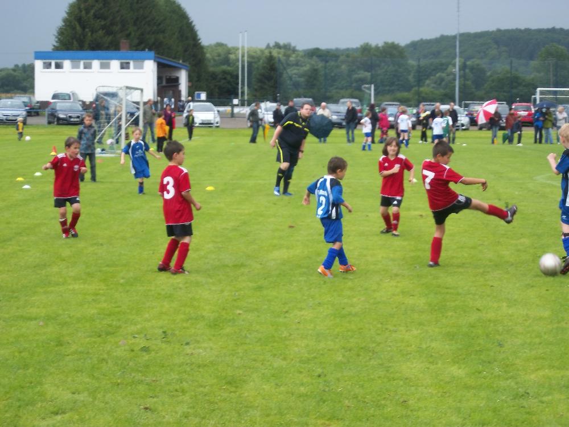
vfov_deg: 12.9
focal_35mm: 115
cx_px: 284
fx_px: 1890
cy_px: 214
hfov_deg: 17.1
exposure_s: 1/125
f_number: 5.2
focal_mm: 20.6
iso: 64
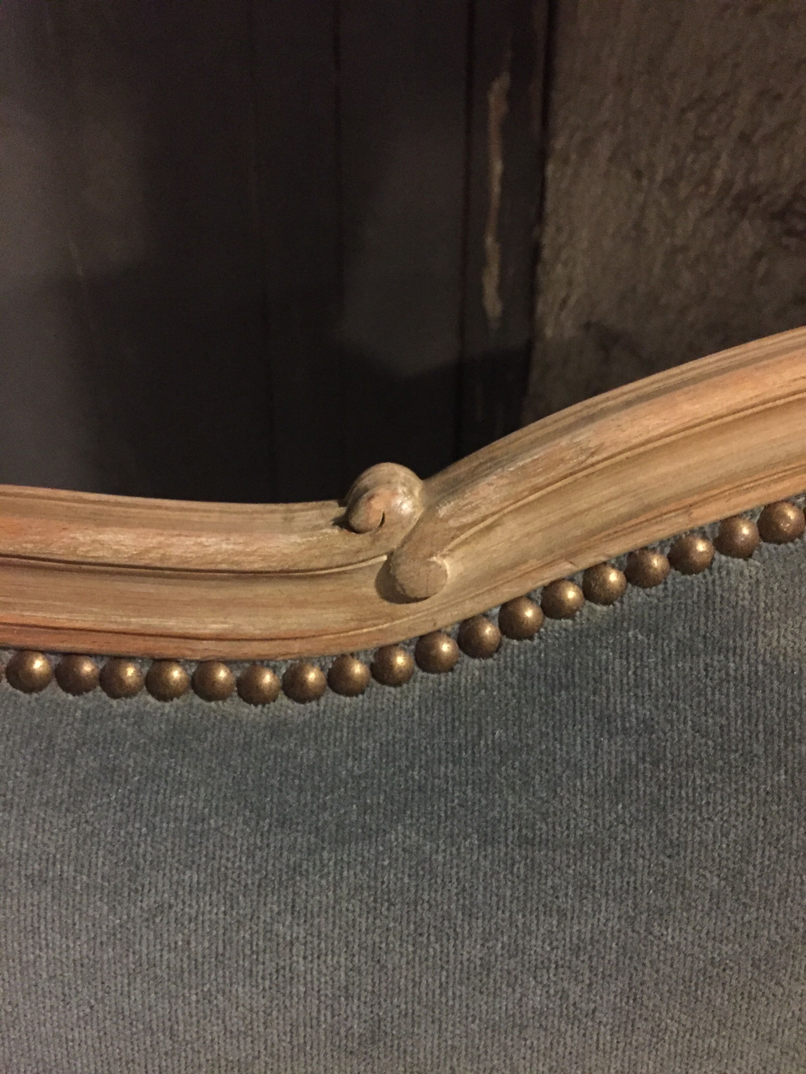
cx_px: 403
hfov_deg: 48.2
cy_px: 537
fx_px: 900
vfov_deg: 61.7
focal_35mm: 29
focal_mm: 4.15
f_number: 2.2
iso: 800
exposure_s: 1/17
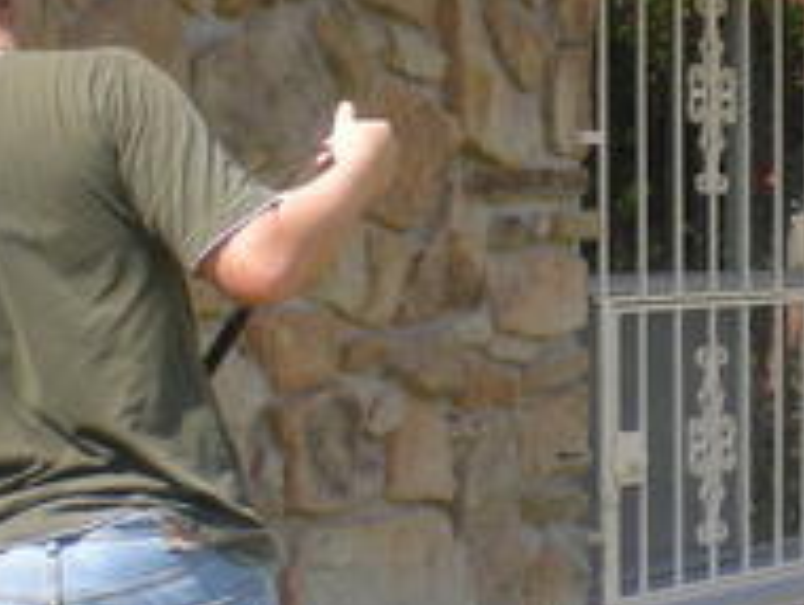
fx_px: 2977
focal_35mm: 128
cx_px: 724
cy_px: 499
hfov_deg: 15.2
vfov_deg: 11.6
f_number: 4.6
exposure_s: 1/206
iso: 64
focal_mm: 6.3
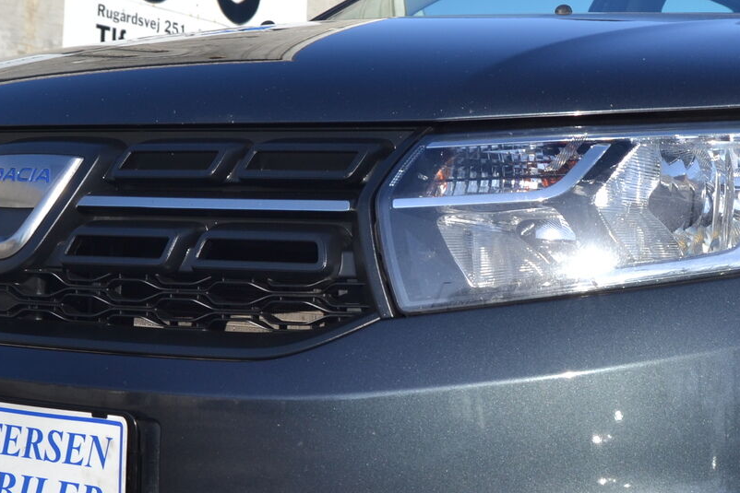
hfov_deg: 25.4
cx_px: 536
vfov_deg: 17.2
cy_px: 323
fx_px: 1624
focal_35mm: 79
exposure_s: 1/250
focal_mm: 22
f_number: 8
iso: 100
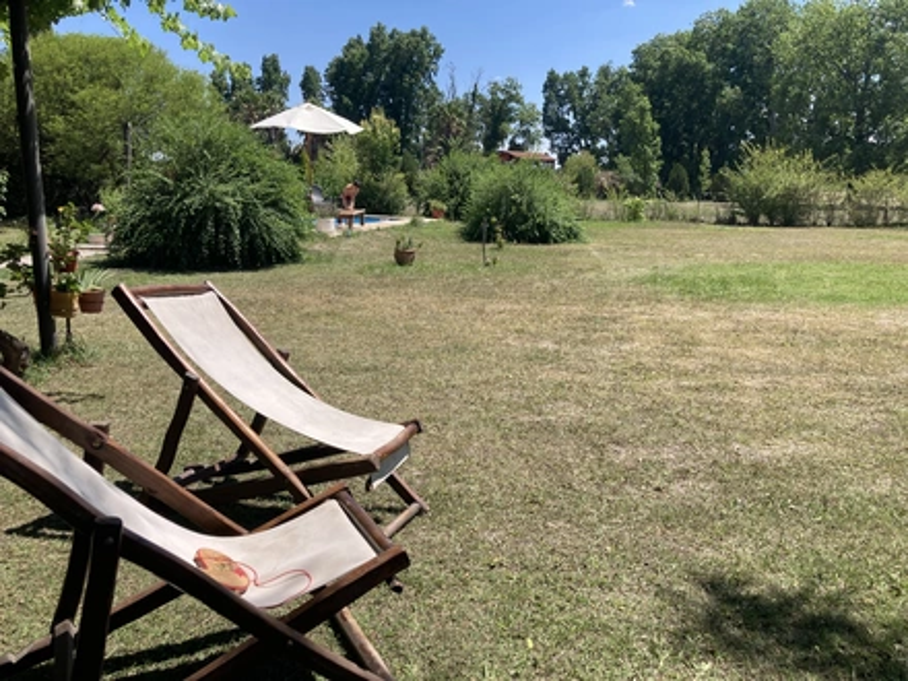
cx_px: 454
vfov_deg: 49.7
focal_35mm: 28
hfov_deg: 63.4
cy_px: 340
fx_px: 734
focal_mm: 3.99
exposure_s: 1/1600
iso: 20
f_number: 1.8
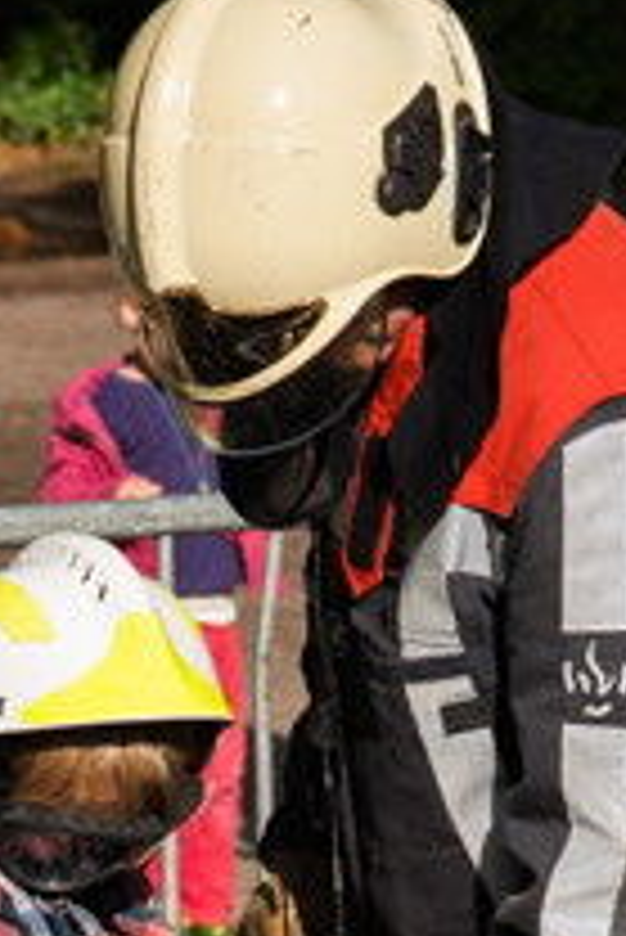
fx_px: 9400
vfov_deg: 5.7
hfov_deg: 3.8
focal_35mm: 361
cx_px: 390
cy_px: 882
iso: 100
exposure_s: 1/320
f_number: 8
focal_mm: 100
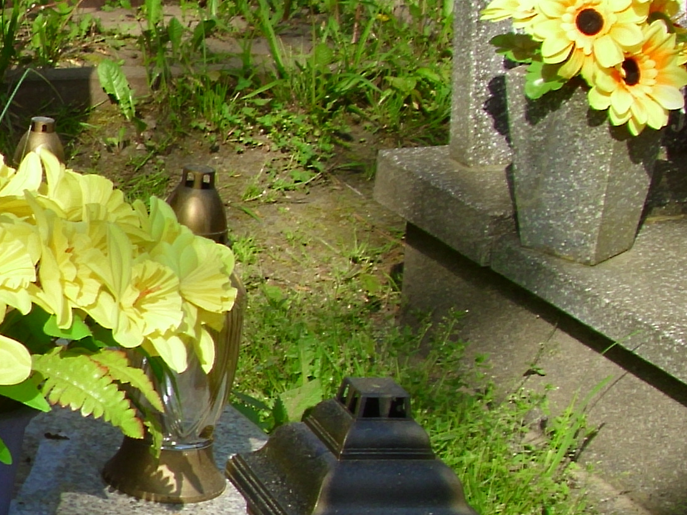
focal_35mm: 116
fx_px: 2302
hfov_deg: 16.4
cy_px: 446
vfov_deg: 12.7
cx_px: -96
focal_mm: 6.2
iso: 50
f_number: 3
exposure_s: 1/490
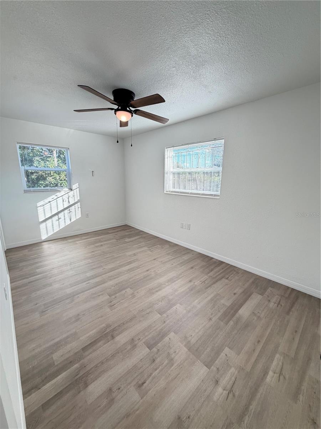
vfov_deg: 102.1
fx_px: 173
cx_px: 160
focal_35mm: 14
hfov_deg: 85.7
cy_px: 214
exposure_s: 1/120
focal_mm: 2.22
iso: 250
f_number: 2.2
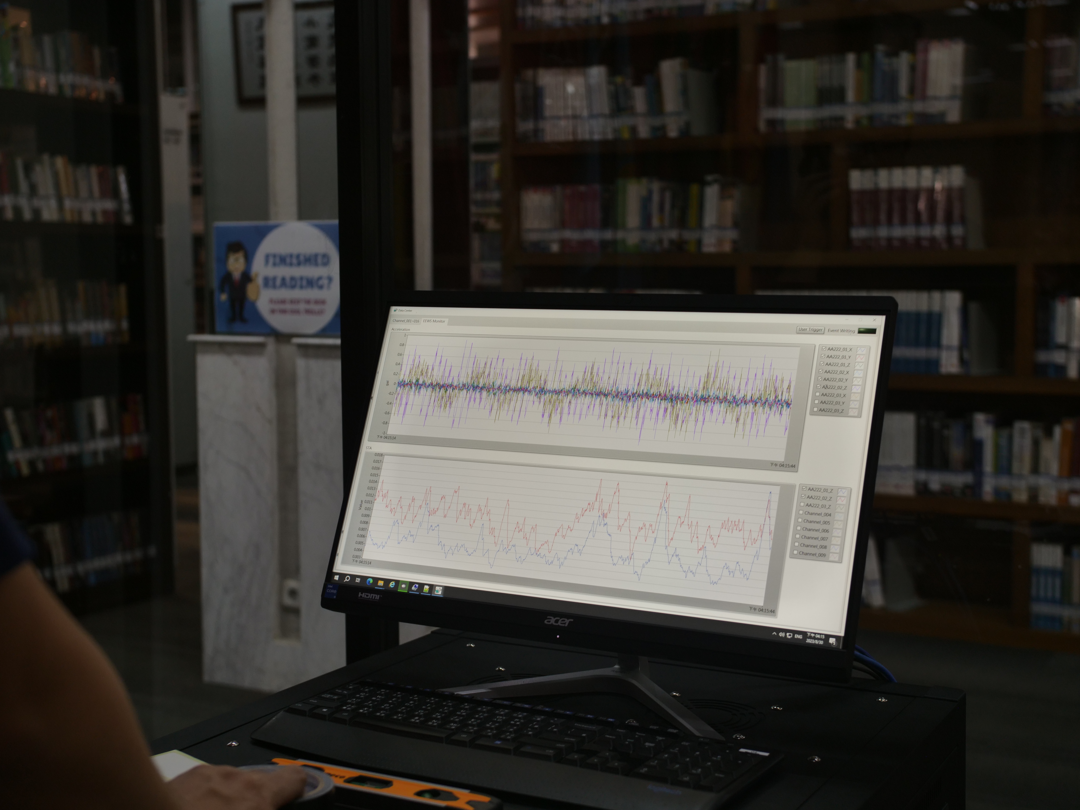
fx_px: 1560
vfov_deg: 29.1
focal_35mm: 50
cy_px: 405
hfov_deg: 38.2
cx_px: 540
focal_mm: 25
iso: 160
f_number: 2.5
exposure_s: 1/100
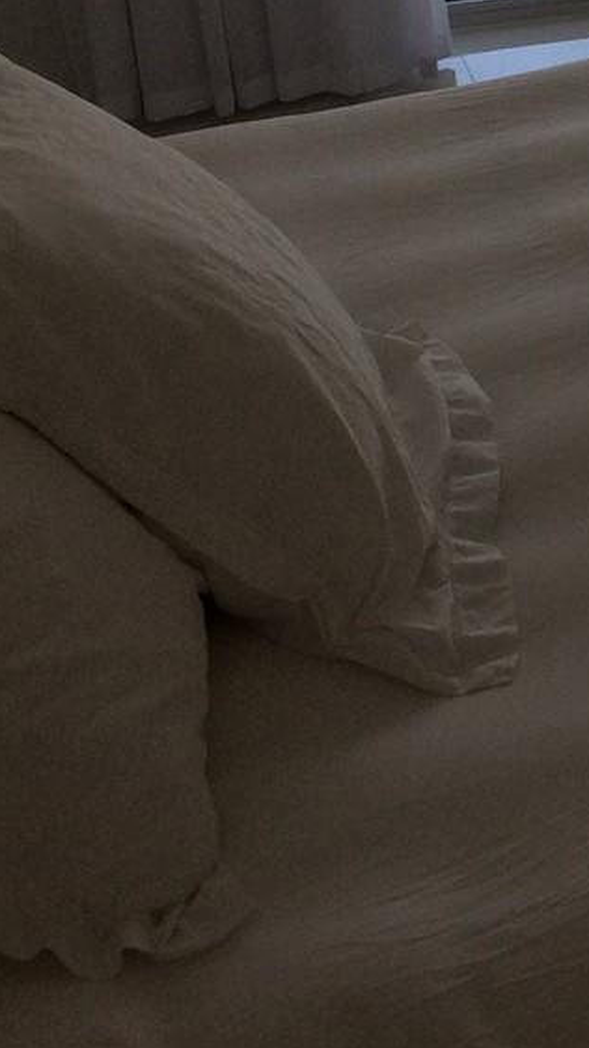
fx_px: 2500
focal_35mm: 90
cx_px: 945
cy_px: -63
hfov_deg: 12.6
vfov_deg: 22.5
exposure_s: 1/336
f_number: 2.2
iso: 32
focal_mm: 4.15
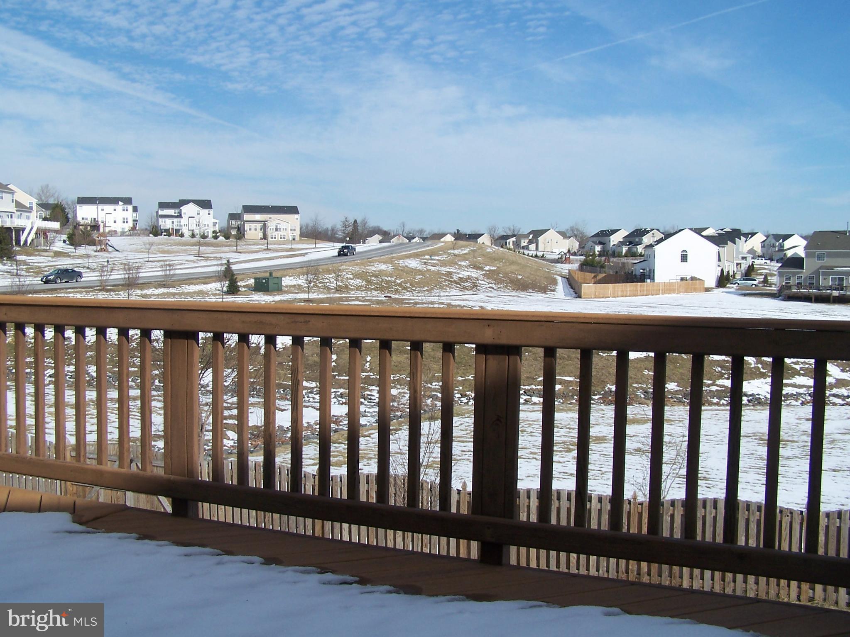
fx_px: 933
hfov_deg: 49.0
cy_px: 318
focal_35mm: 38
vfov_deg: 37.7
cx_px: 425
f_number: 4
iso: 80
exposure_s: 1/1000
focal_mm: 6.3
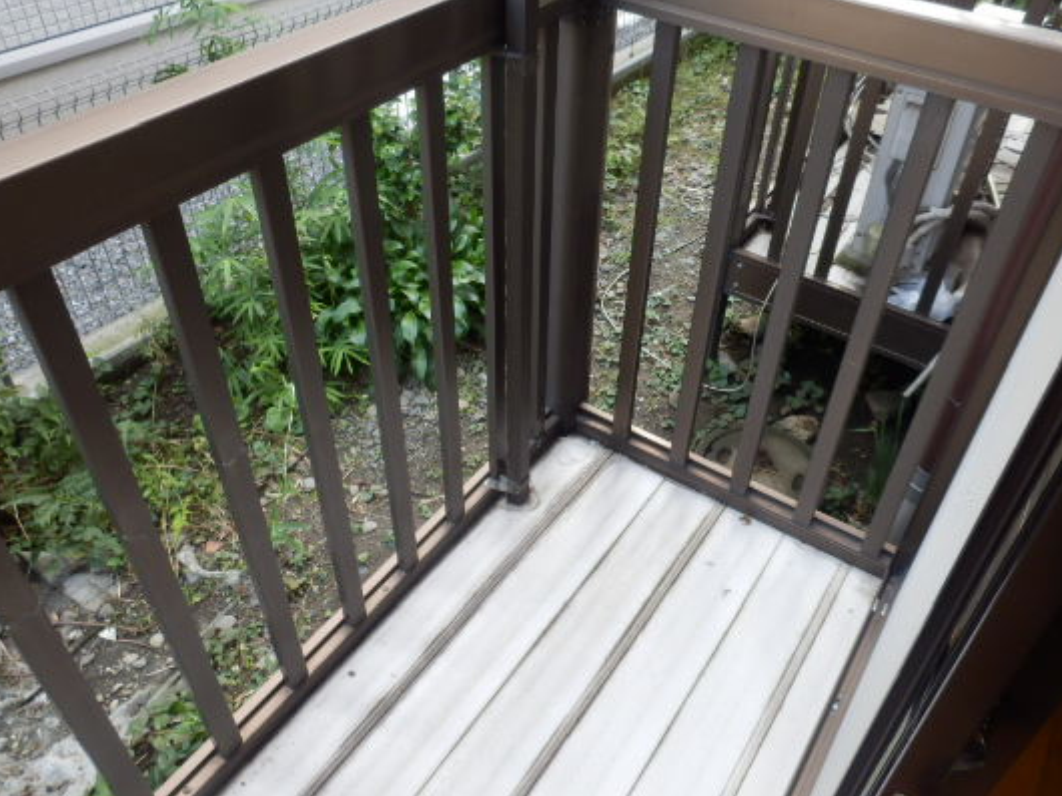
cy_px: 365
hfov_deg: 61.6
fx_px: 889
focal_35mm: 29
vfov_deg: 48.1
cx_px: 567
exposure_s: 1/30
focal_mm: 4.2
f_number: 3
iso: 100
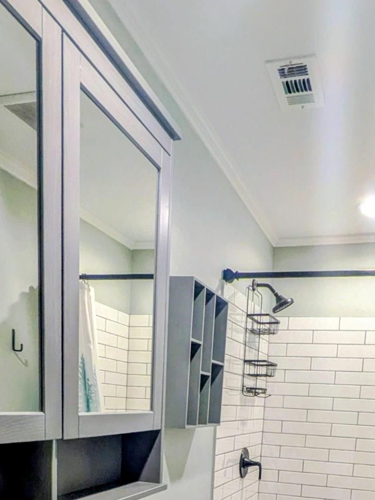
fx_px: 477
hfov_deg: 42.8
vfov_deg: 47.3
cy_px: 485
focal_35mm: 33
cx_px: 223
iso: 115
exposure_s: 1/60
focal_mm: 1.85
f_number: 2.2
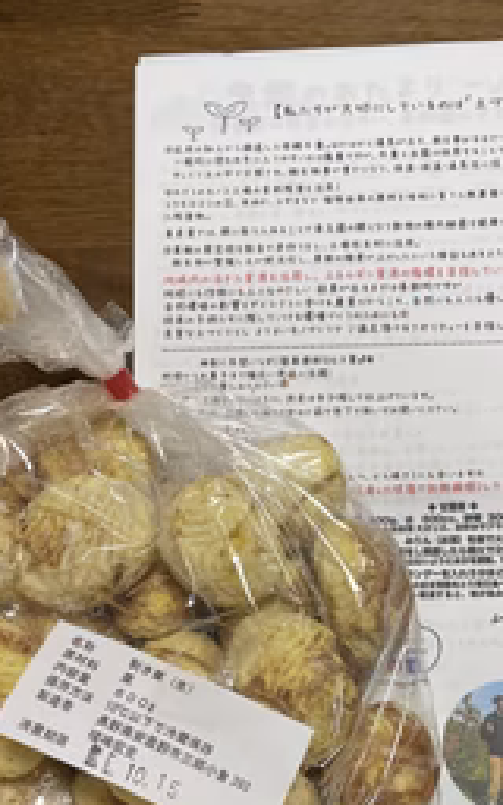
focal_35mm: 43
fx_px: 943
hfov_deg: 29.7
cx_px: 327
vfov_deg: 44.8
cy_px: 594
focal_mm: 4.2
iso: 100
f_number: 1.6
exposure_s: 1/99
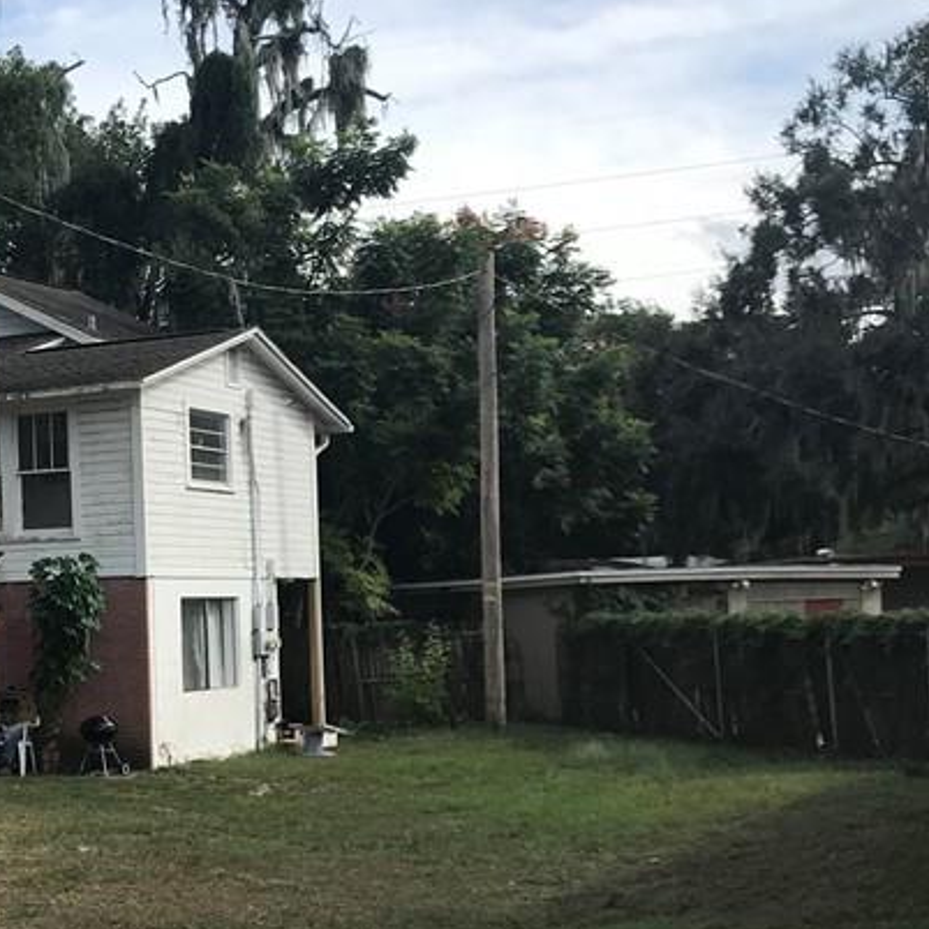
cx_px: 7
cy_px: 573
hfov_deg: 25.9
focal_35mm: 63
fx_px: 1913
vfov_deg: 27.2
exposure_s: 1/1350
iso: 20
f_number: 1.8
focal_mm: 3.99
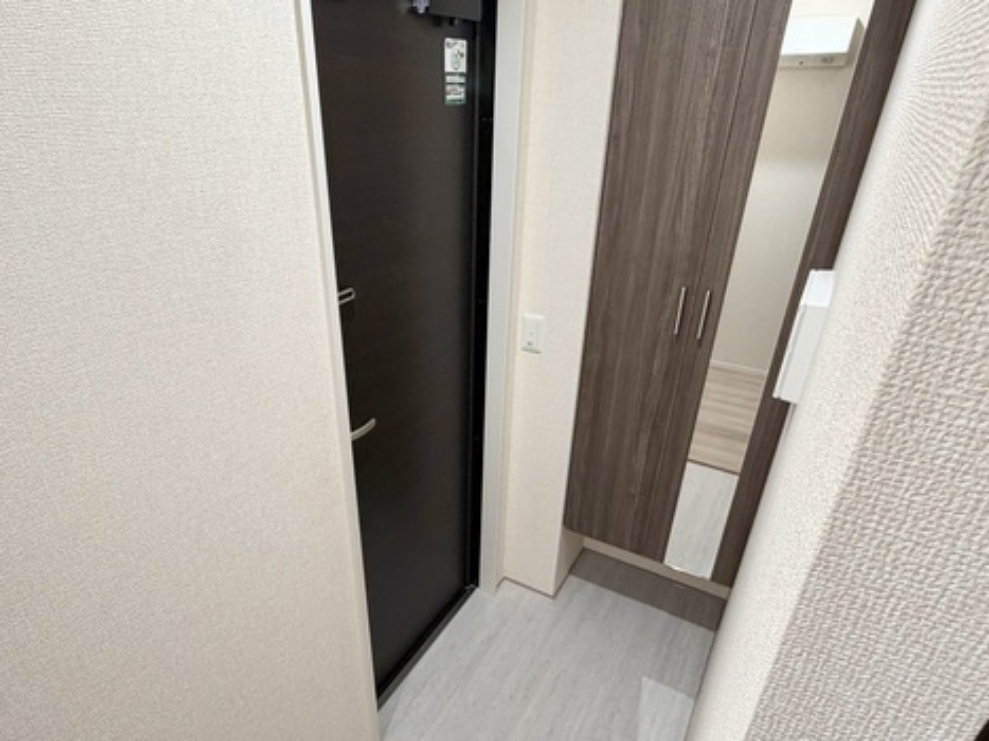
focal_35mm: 21
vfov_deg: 63.1
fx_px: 600
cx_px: 440
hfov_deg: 78.7
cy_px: 422
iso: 160
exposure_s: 1/60
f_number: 2.2
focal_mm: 2.22
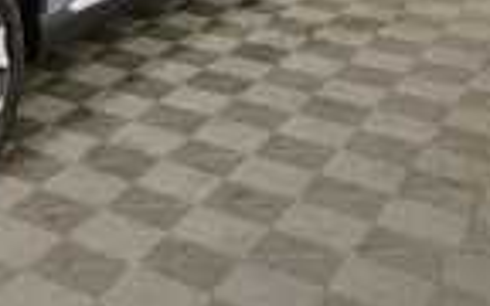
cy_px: -104
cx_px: -167
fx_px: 948
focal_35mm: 71
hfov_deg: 24.7
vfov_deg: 17.1
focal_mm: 17
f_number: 5.3
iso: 1100
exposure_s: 1/125
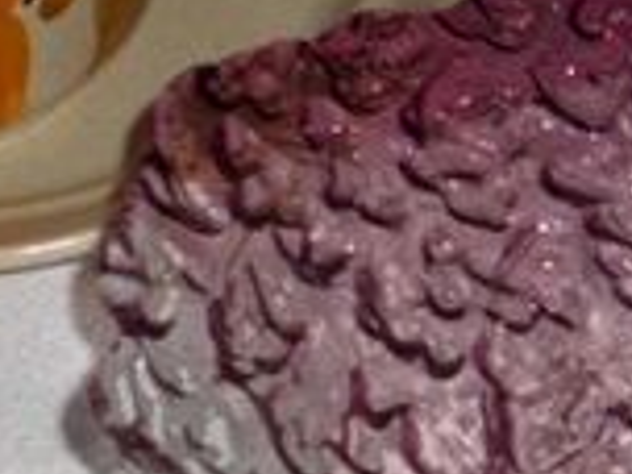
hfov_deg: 8.1
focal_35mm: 240
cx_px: 952
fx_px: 4382
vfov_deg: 6.2
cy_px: 424
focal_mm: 13.5
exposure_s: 1/60
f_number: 5.8
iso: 80
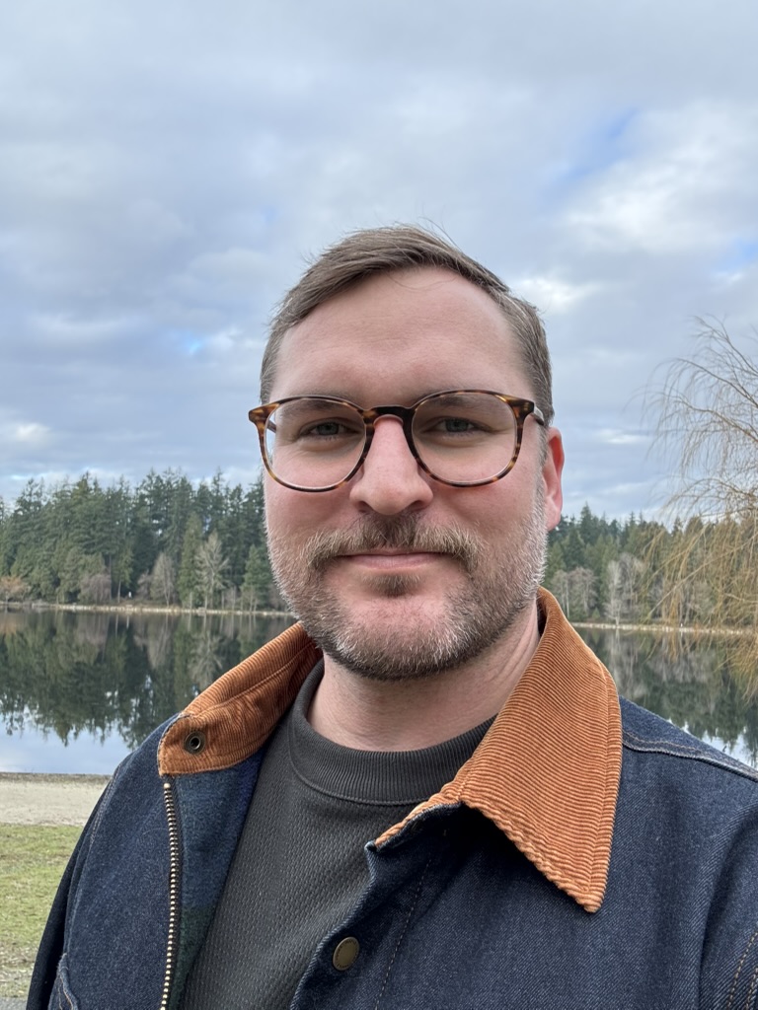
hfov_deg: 46.8
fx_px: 876
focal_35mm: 30
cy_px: 505
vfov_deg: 60.0
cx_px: 379
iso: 25
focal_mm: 2.69
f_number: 1.9
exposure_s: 1/182
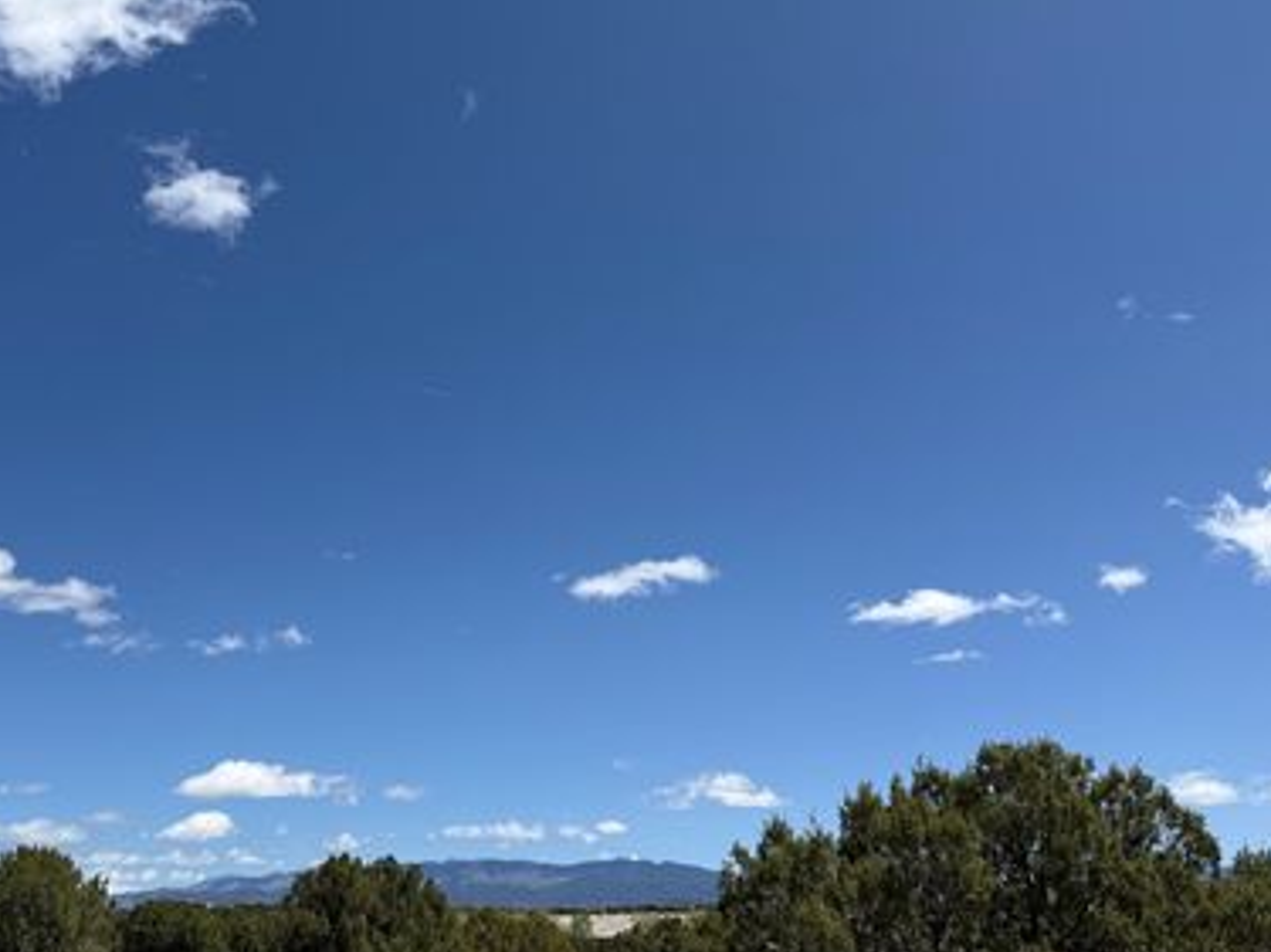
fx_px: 1175
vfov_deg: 44.1
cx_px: 458
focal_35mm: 32
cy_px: 520
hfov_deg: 56.0
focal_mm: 6.76
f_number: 1.78
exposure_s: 1/6173
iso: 80
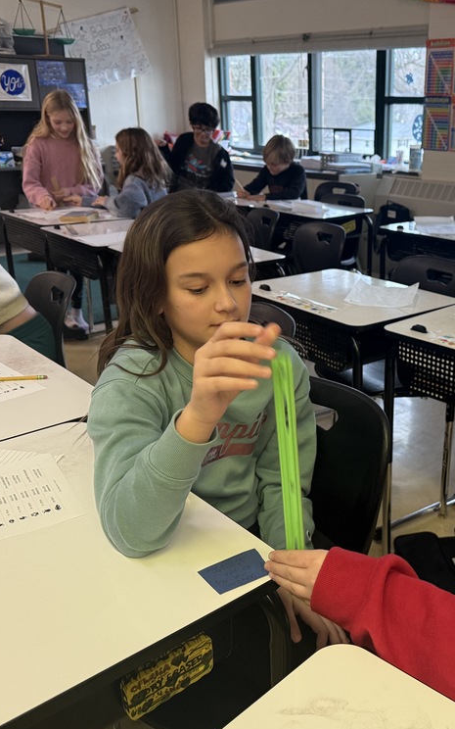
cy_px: 360
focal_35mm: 35
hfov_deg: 35.2
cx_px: 361
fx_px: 694
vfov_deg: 55.3
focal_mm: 6.76
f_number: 1.78
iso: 320
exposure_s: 1/60
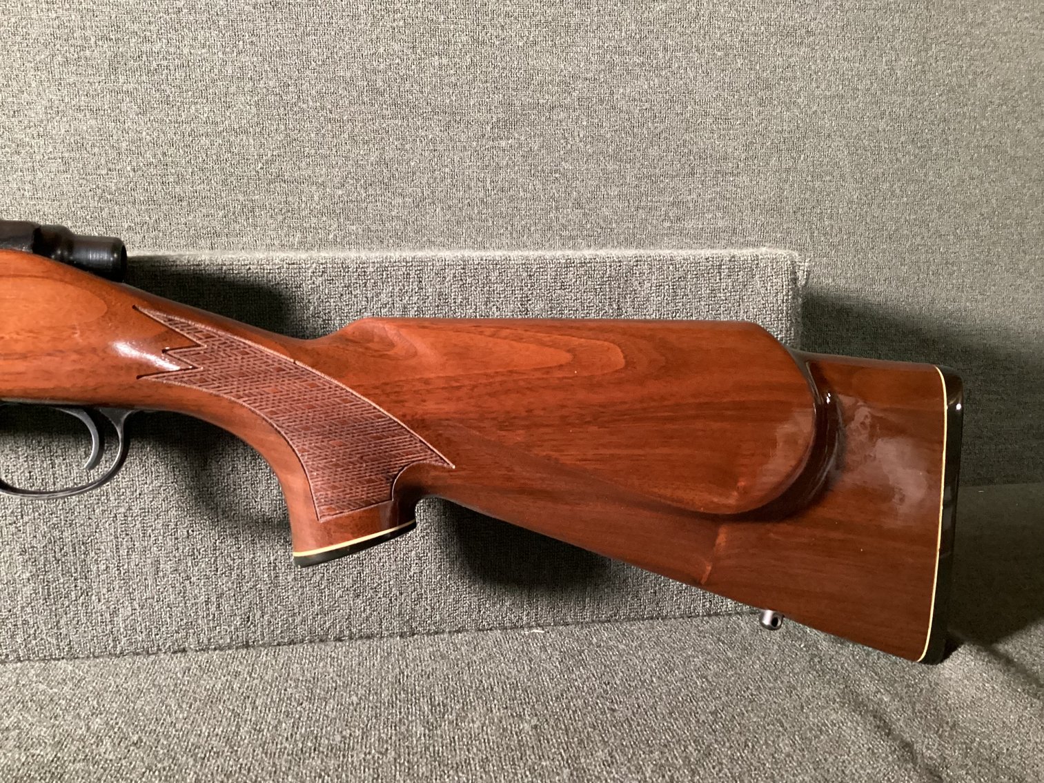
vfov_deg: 45.4
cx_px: 522
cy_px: 392
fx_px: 935
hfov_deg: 58.3
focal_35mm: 31
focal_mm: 3.3
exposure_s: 1/30
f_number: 2.4
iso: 800
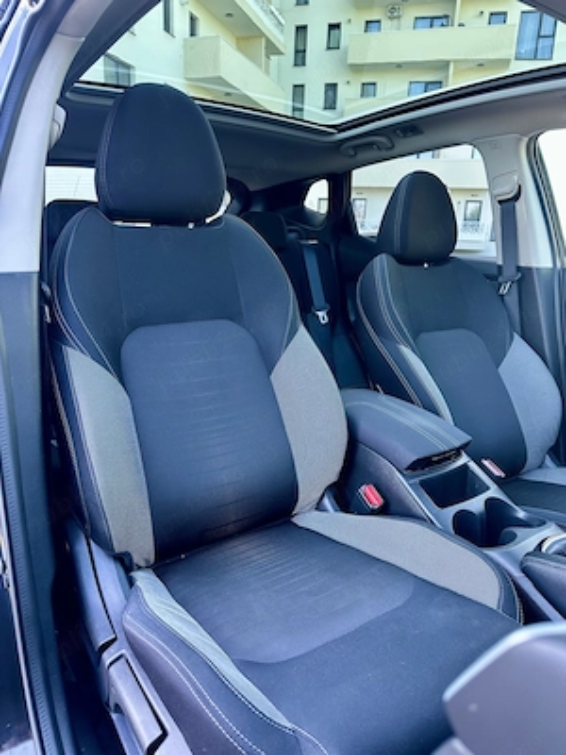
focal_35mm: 24
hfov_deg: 56.8
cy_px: 378
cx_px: 283
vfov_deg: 71.6
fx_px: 523
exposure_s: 1/85
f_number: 1.78
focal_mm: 6.86
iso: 250
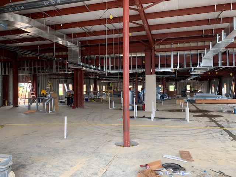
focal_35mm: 26
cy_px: 88
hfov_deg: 67.3
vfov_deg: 53.1
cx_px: 118
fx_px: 177
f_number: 1.8
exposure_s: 1/122
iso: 40
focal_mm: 4.25
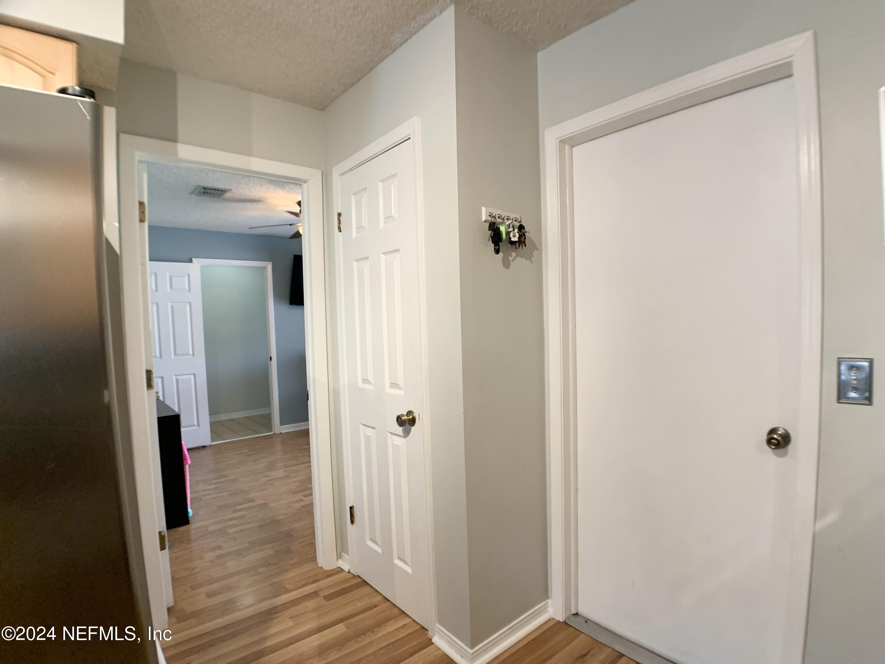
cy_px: 332
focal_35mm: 26
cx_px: 442
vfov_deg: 53.1
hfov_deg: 67.3
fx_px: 665
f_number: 1.8
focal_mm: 4.25
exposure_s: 1/60
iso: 160
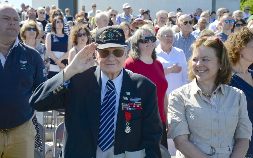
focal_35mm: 77
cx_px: 126
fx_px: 531
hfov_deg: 26.8
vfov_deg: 16.9
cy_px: 83
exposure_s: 1/160
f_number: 11
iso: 320
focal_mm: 75
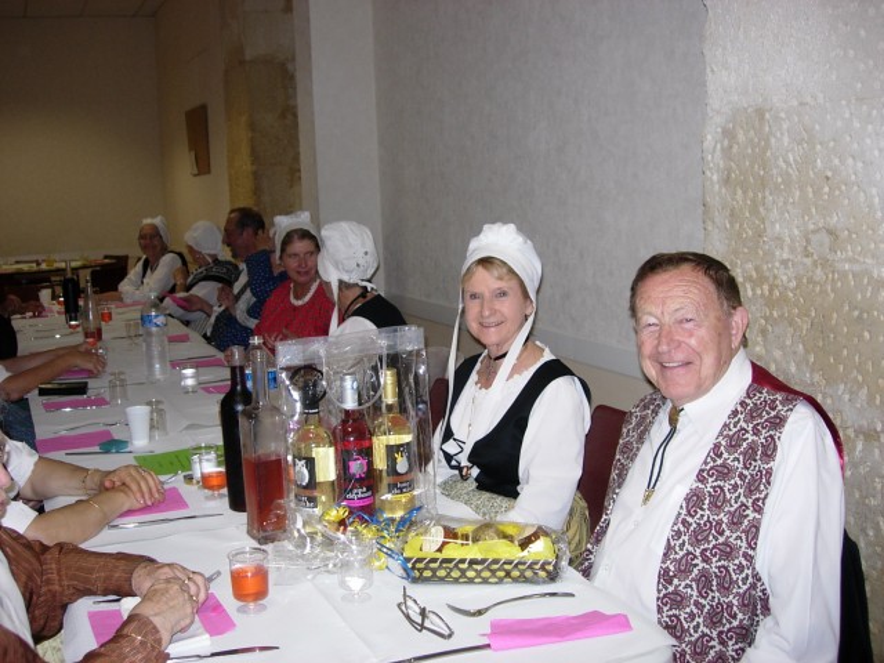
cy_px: 332
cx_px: 442
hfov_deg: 49.0
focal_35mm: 38
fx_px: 970
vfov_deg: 37.7
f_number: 2.8
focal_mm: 7.8
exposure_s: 1/64
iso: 79
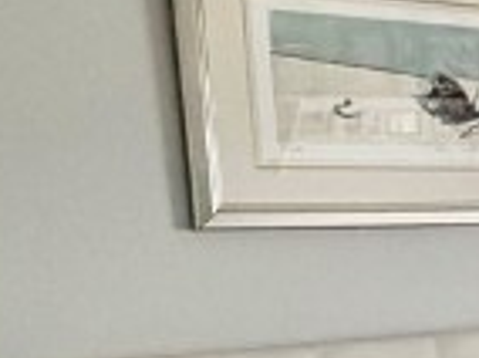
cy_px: 388
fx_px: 1395
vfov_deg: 14.3
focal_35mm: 101
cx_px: 1083
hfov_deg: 14.4
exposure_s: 1/121
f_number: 2.2
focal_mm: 2.22
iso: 160
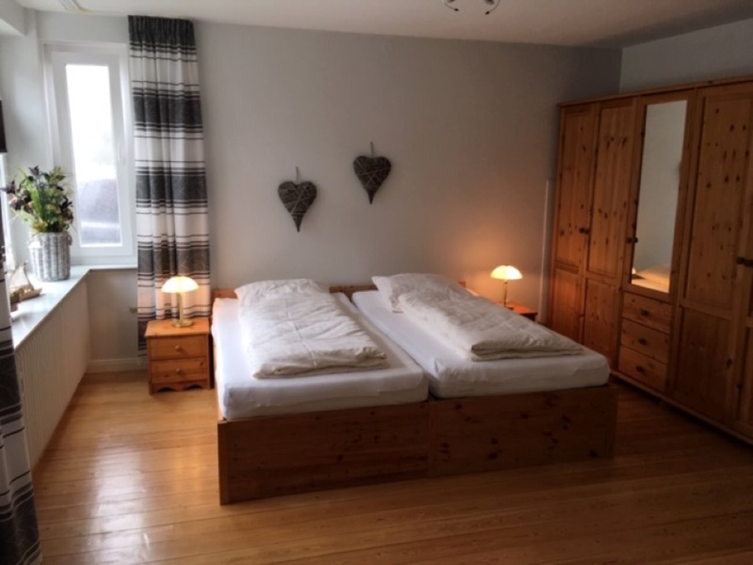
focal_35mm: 29
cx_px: 376
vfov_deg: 48.2
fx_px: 631
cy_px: 282
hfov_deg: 61.7
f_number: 2.2
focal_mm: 4.15
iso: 32
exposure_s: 1/50
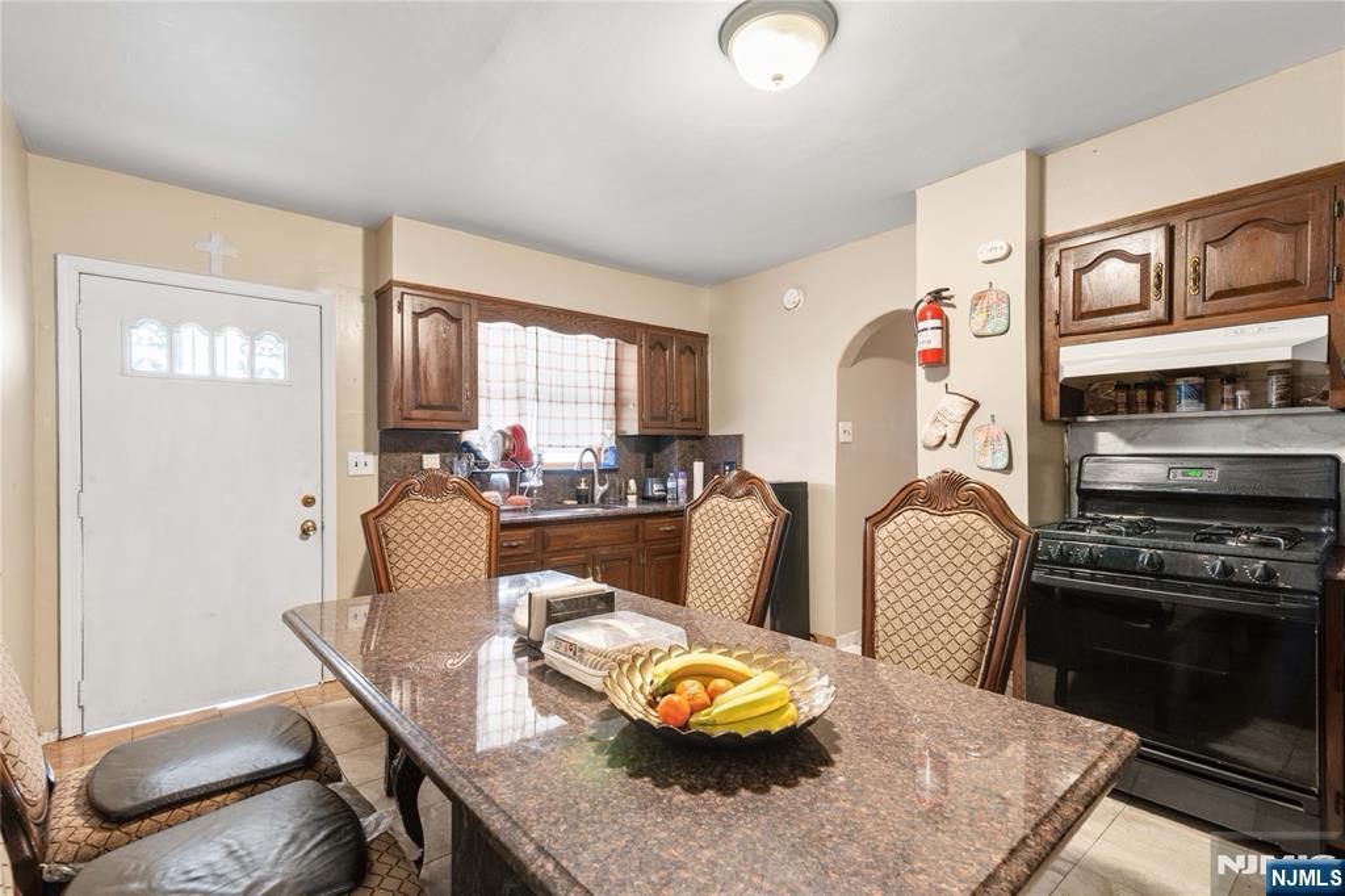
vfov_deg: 73.7
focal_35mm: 16
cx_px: 672
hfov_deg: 96.8
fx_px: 598
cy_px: 448
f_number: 8
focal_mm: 16
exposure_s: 1.3
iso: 800
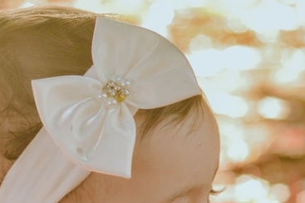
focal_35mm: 245
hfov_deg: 8.3
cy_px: 312
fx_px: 2074
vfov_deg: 5.5
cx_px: 371
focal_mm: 50
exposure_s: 1/400
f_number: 3.5
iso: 800
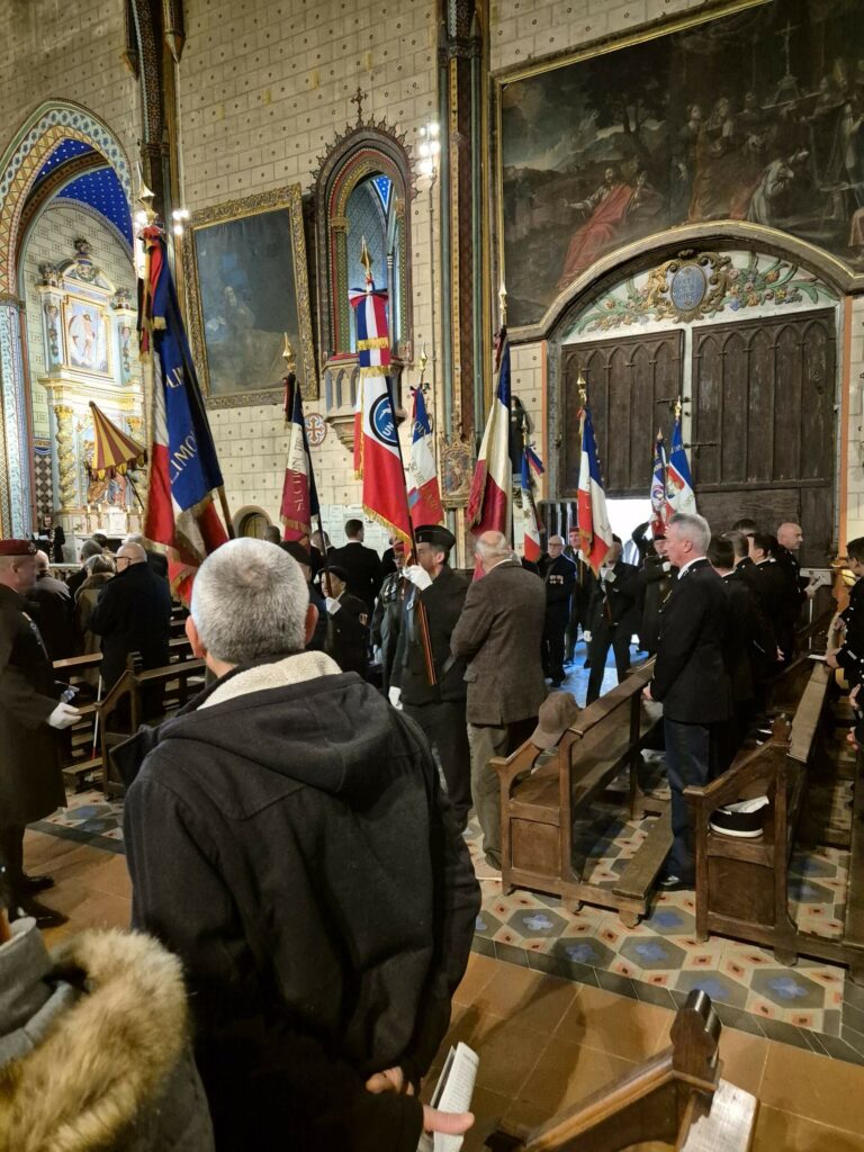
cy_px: 576
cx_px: 432
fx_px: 765
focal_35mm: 23
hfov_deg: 58.9
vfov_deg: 73.9
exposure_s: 1/100
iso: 2000
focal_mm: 5.4
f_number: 1.8
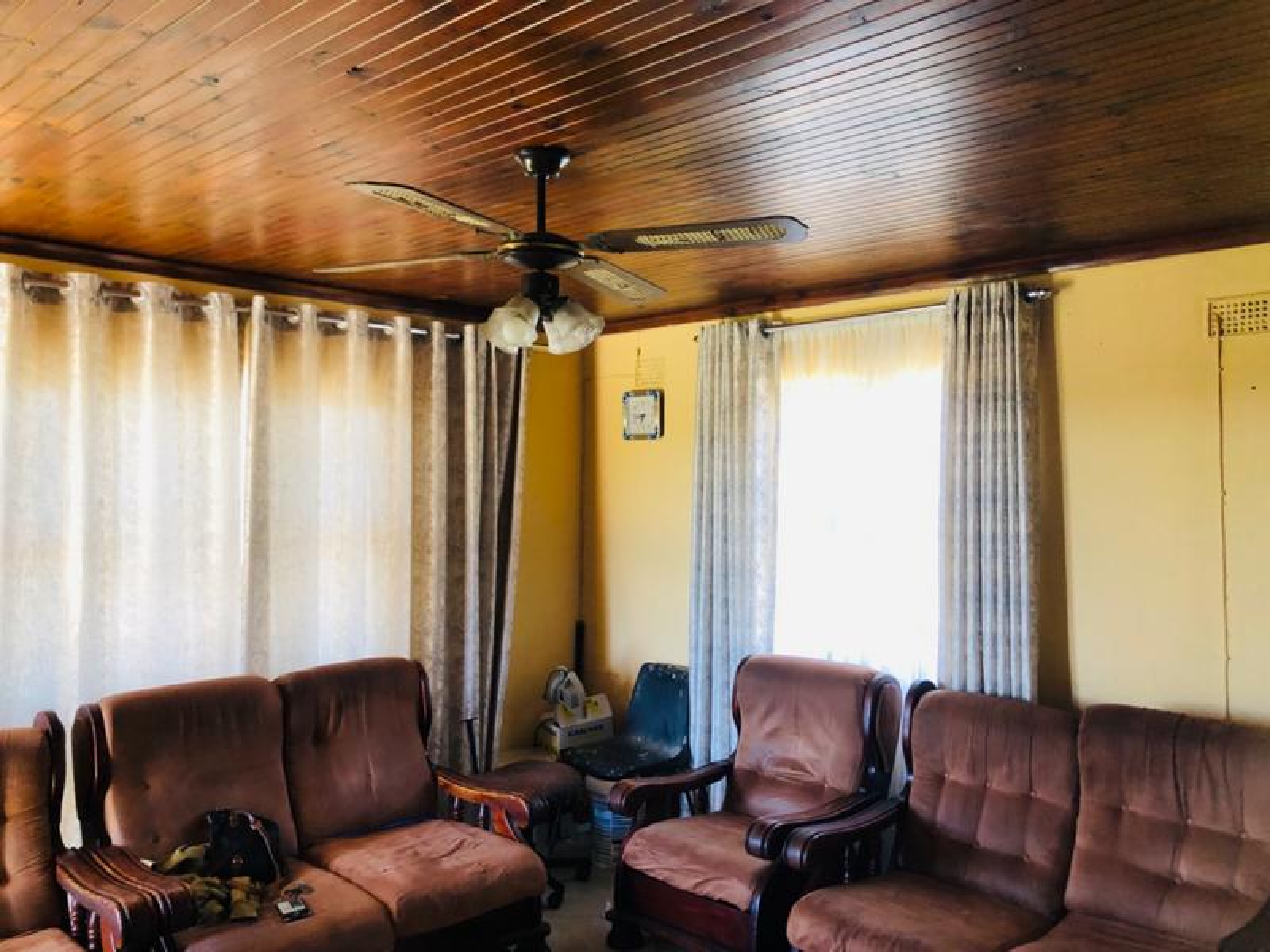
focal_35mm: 28
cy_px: 476
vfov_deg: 49.7
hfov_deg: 63.4
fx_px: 1027
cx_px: 635
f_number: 1.8
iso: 32
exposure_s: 1/25
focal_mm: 3.99
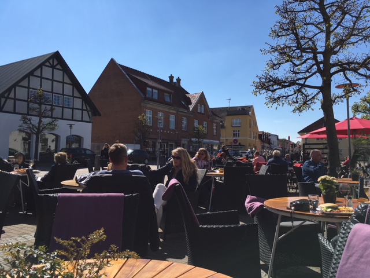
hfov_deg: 61.7
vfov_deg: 48.2
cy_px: 139
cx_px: 185
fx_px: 310
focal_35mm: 29
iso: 25
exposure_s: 1/2137
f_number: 2.2
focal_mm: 4.15
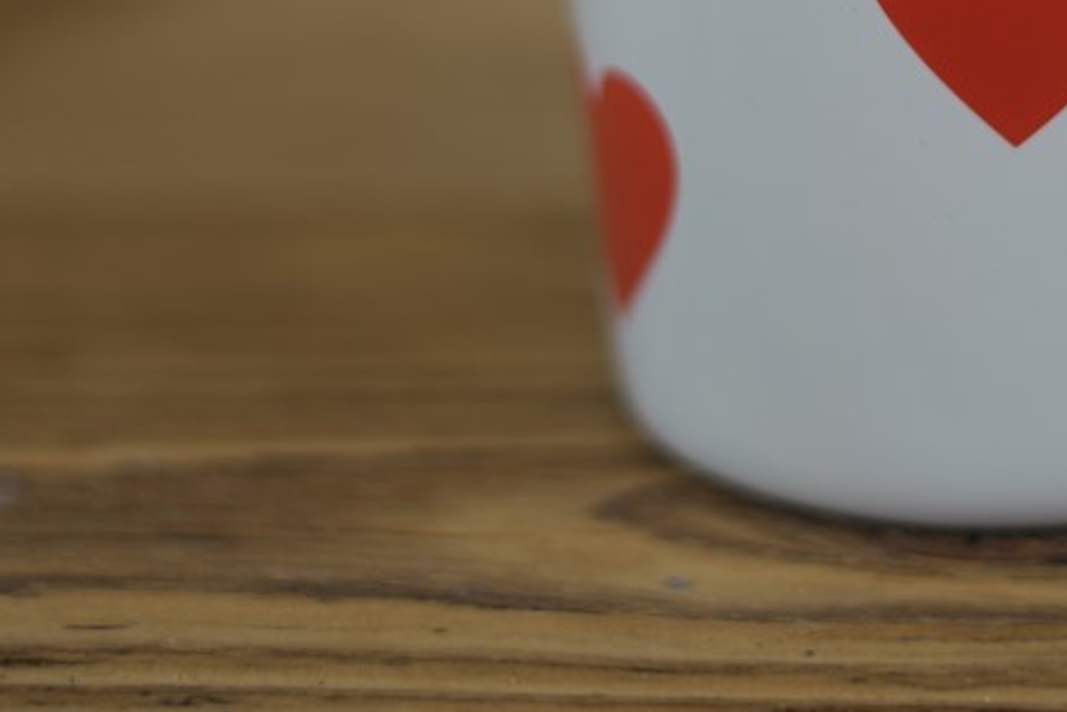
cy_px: -247
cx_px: 956
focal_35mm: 175
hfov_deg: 11.7
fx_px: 5188
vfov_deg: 7.7
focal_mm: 50
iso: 200
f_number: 1.8
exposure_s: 1/250
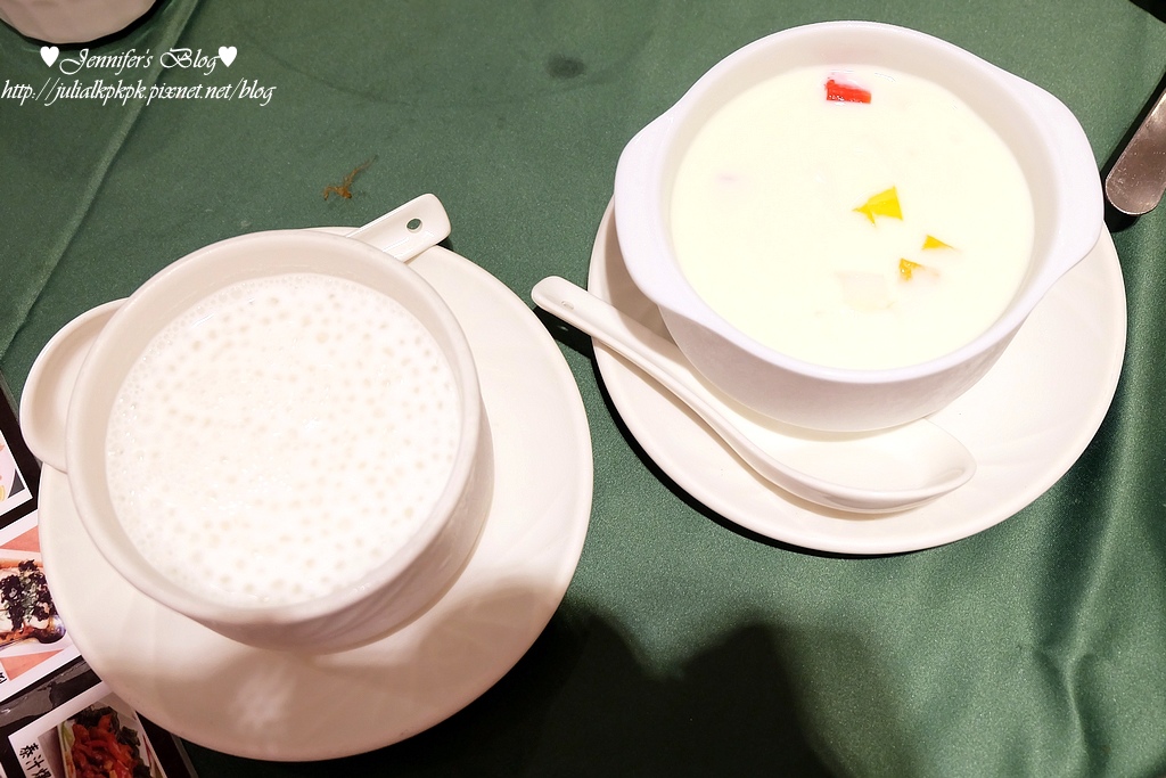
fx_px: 1037
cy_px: 389
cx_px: 583
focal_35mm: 32
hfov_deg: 58.7
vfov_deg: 41.1
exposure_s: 1/40
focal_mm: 21.1
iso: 800
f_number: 4
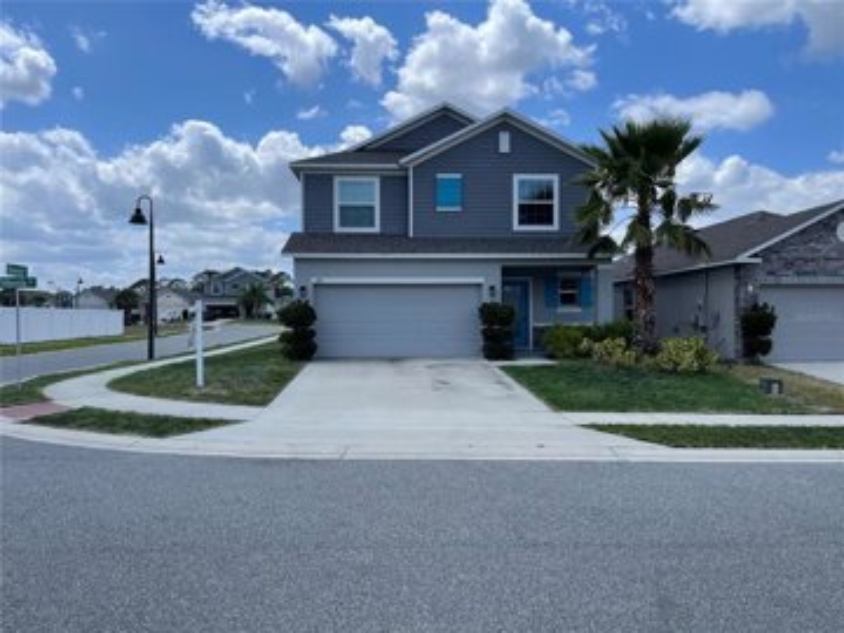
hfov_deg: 69.4
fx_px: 610
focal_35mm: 25
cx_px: 422
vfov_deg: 54.9
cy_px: 316
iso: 32
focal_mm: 5.1
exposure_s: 1/3559
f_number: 1.6
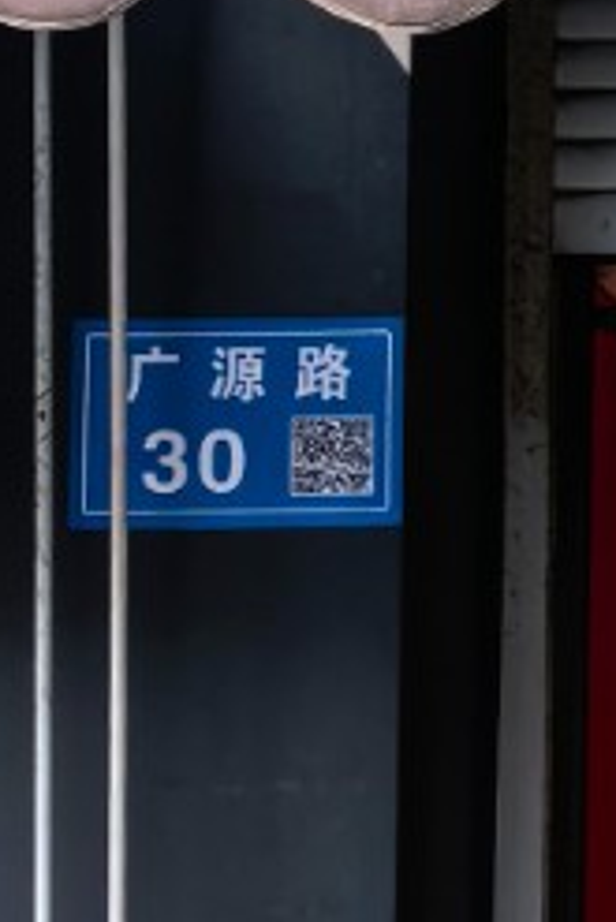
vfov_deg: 11.3
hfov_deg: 6.7
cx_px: 1979
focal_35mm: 182
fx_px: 4664
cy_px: 597
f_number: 4
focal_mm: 5.75
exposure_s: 1/894
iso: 50
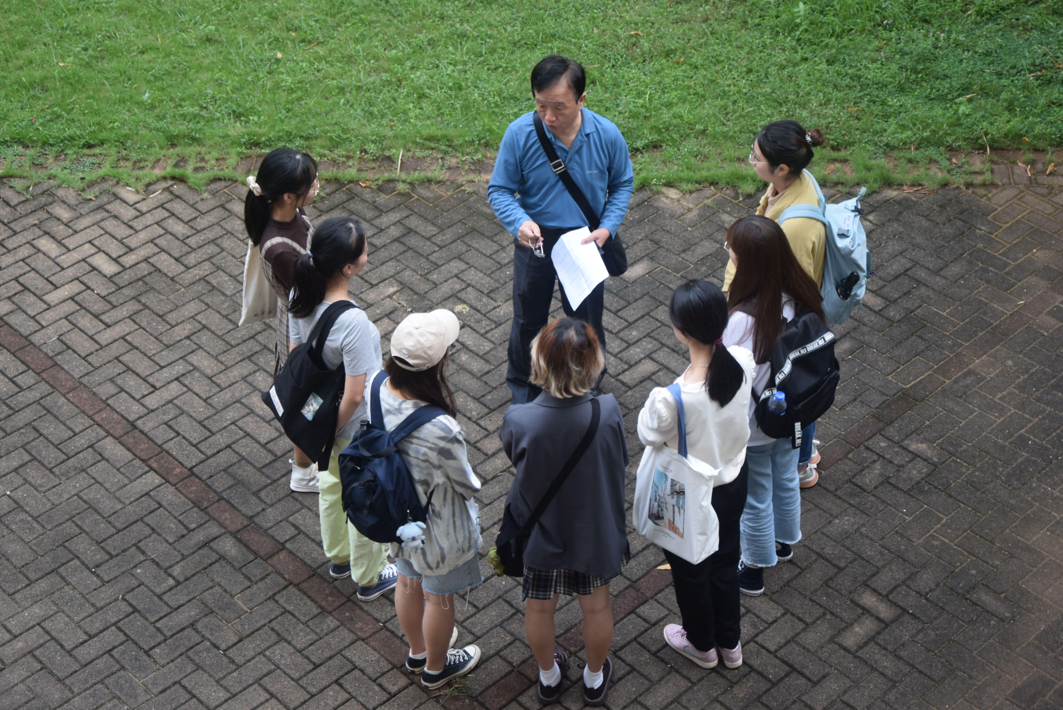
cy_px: 355
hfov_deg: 28.1
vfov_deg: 18.9
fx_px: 2126
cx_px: 532
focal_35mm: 72
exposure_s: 1/125
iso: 400
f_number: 5.6
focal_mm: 48
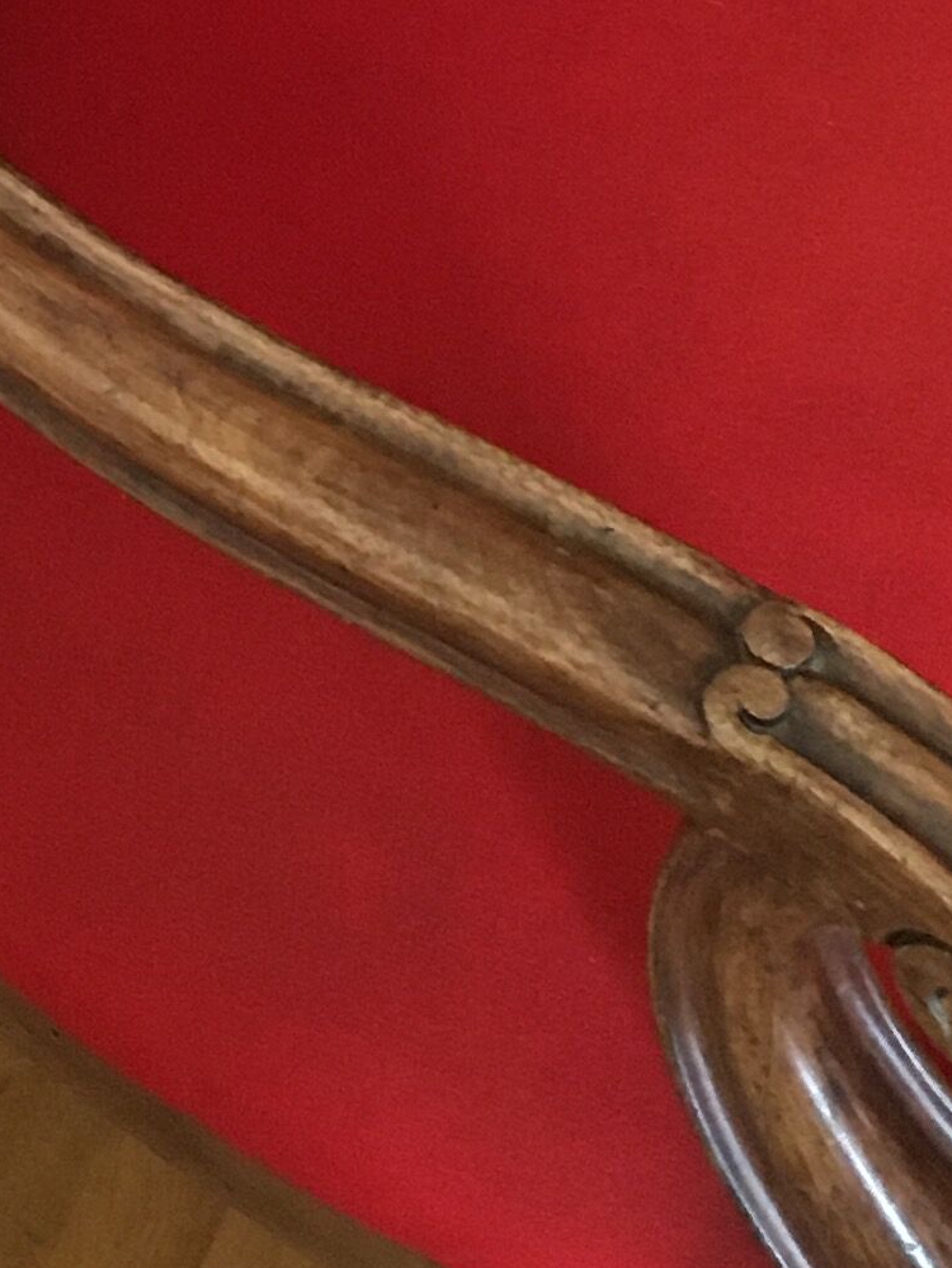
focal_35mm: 117
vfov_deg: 15.6
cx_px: 107
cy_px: -609
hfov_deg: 12.6
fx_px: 4288
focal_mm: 4.15
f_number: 2.2
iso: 200
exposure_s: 1/25
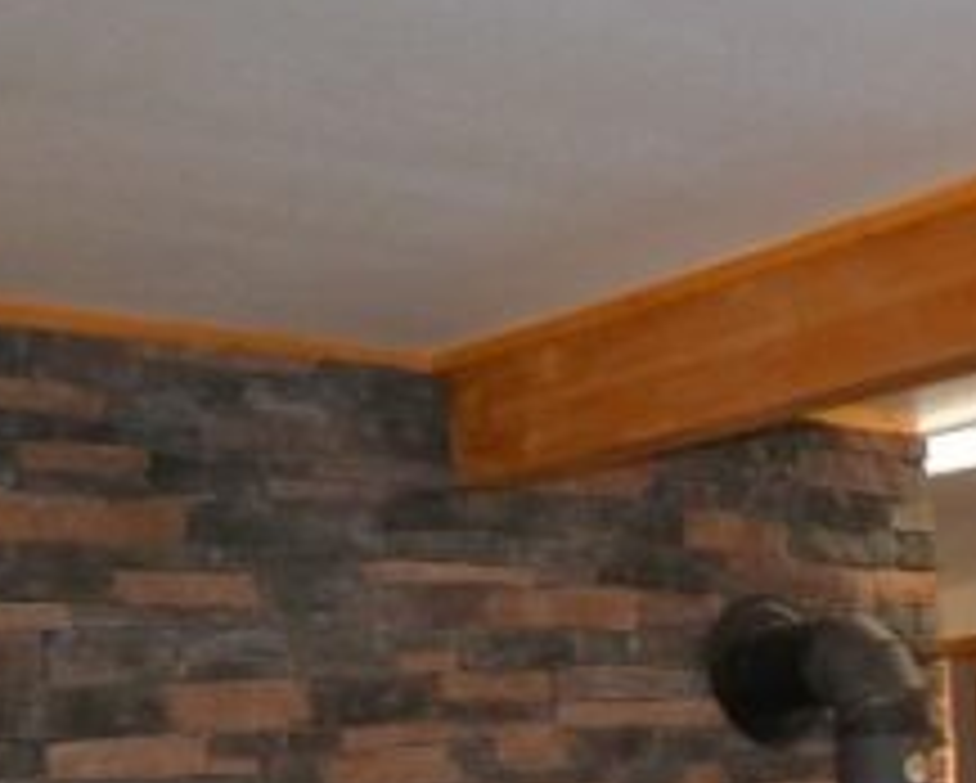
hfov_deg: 22.7
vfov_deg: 19.4
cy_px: 826
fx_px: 2200
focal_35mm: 76
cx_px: 1223
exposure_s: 1/80
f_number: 3.5
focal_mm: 11.5
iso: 400
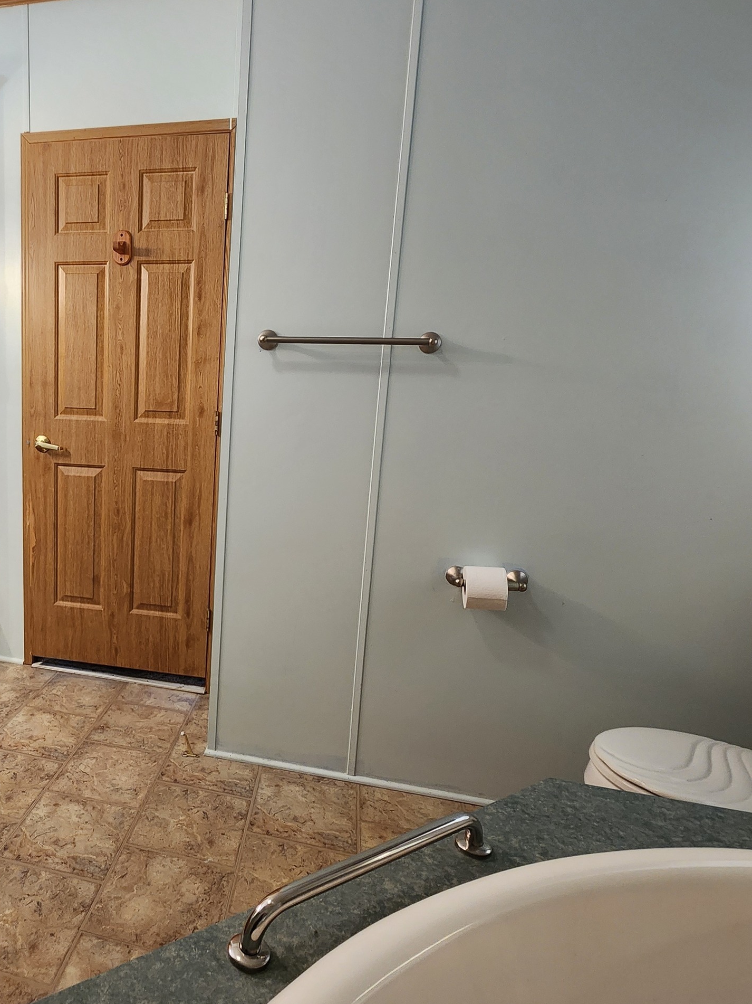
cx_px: 170
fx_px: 608
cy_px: 488
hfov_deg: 59.3
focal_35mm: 21
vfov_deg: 79.0
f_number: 2.2
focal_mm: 2.2
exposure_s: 1/60
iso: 200
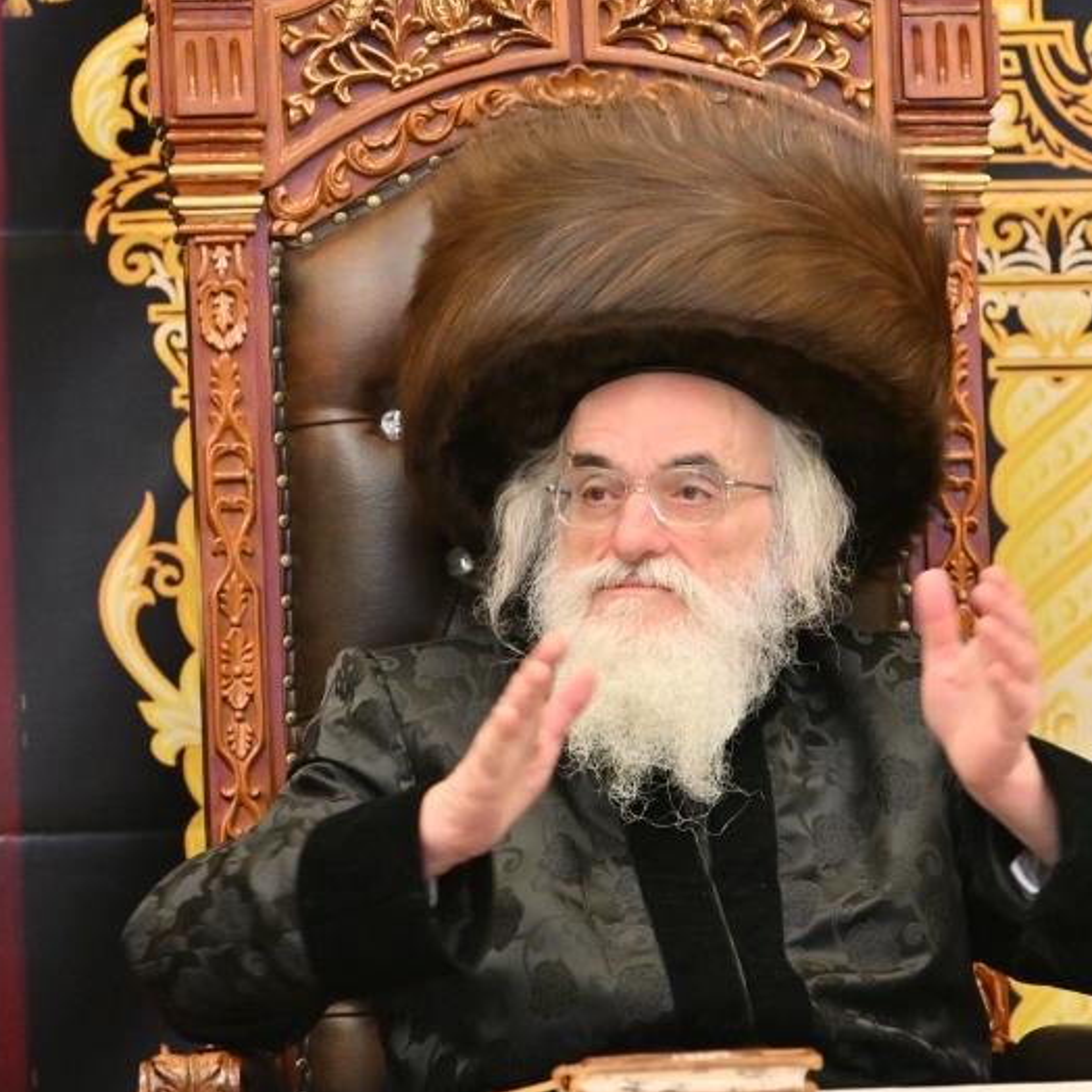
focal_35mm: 423
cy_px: 602
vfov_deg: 4.1
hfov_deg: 4.1
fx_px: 15097
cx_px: 725
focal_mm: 170
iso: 800
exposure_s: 1/125
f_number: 2.8
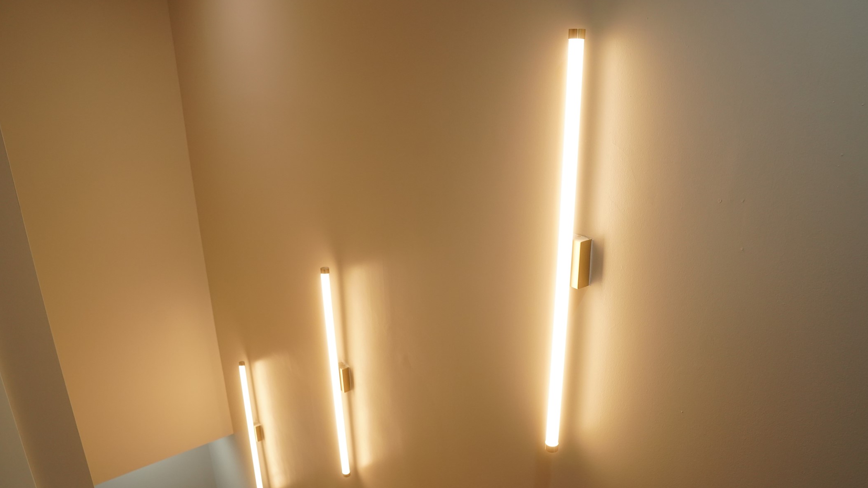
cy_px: 275
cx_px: 428
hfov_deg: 71.9
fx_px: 598
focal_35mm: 26
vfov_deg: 44.3
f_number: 5.6
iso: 2500
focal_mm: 24
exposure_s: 1/200
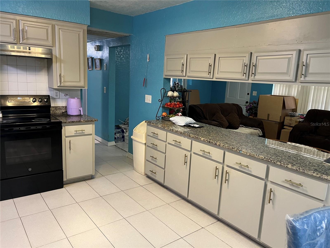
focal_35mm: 26
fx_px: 248
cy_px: 124
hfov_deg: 67.3
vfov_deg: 53.1
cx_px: 165
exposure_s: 1/60
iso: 200
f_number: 1.6
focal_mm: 5.1
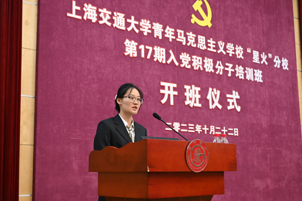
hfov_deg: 40.4
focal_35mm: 49
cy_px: 100
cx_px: 151
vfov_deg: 27.5
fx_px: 411
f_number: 4
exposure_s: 1/80
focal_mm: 49
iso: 3200
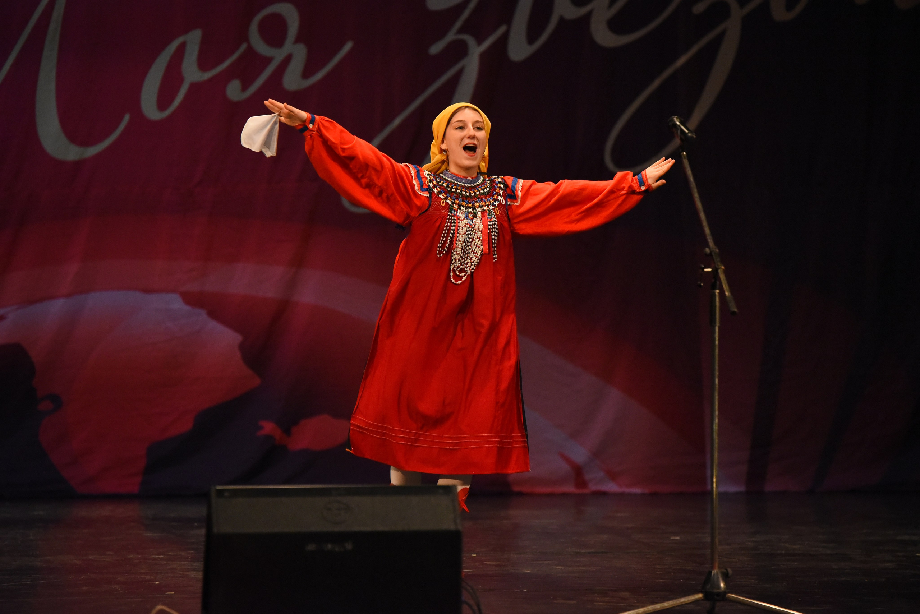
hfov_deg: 10.3
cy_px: 307
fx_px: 5113
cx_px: 460
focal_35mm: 200
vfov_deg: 6.9
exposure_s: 1/640
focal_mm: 200
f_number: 3.5
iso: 5000
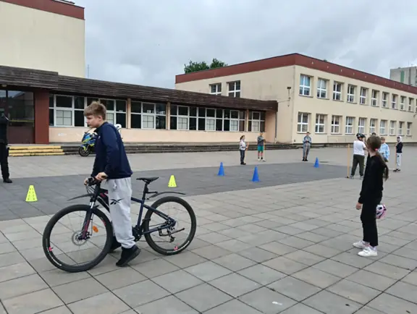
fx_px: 326
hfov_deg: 65.2
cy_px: 157
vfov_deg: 51.5
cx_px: 208
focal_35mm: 27
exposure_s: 1/256
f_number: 1.8
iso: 50
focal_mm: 3.98
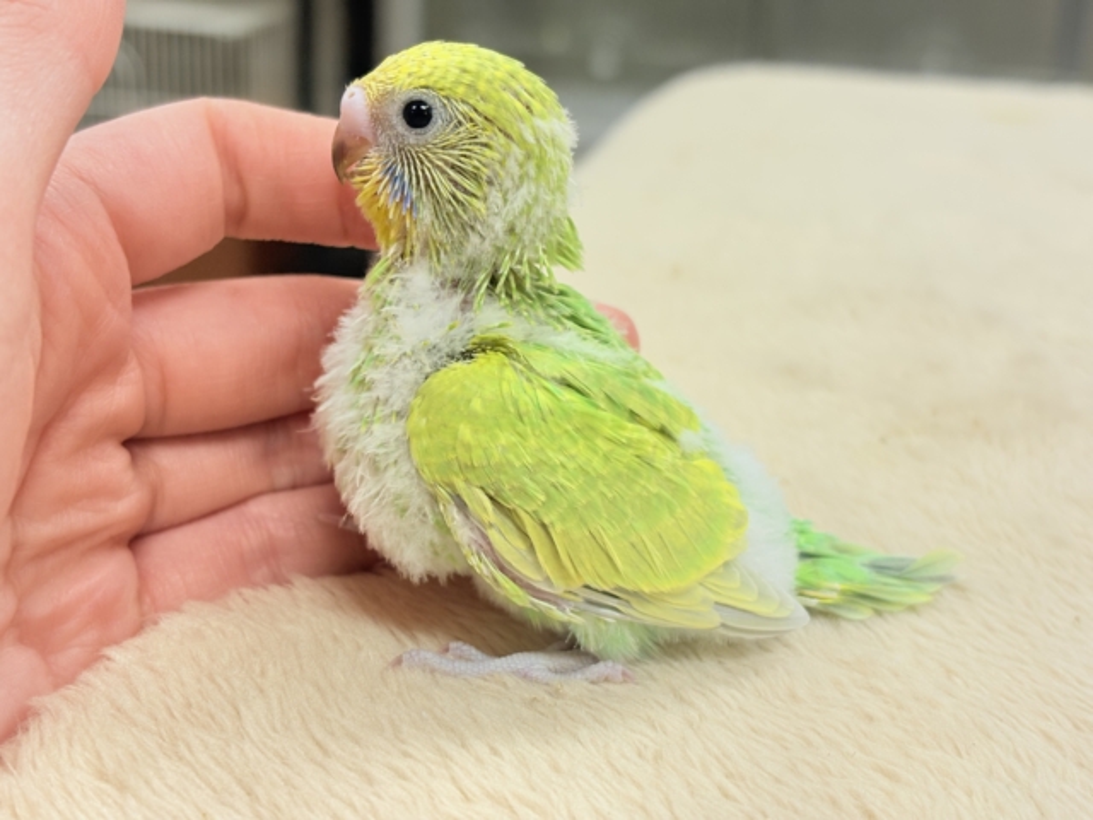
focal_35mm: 52
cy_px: 410
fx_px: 1642
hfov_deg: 36.8
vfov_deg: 28.0
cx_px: 546
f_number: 1.6
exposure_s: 1/121
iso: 50
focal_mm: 5.96
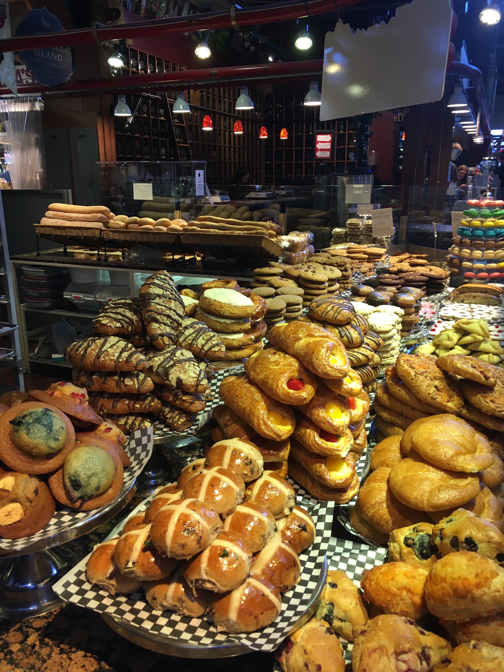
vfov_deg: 61.7
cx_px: 252
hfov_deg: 48.2
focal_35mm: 29
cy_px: 336
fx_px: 563
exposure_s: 1/30
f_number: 2.2
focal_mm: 4.15
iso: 50
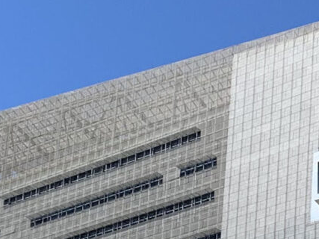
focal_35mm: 156
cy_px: 410
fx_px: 1437
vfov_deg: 9.1
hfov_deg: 12.4
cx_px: 360
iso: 25
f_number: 1.8
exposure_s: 1/1845
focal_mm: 4.25
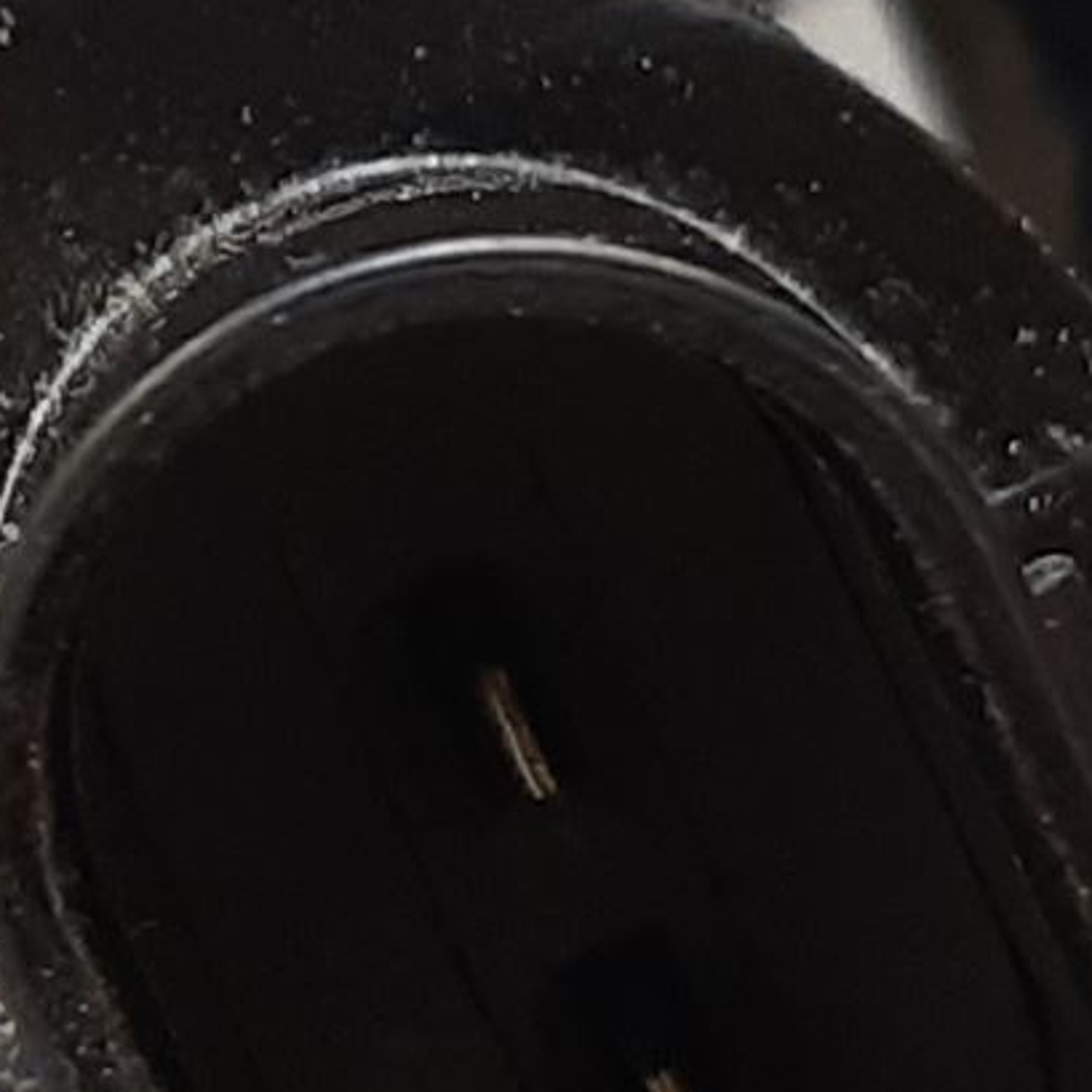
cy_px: 662
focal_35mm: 115
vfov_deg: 15.1
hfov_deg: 15.1
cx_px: 433
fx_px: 4104
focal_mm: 3.93
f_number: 1.7
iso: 100
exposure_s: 1/50
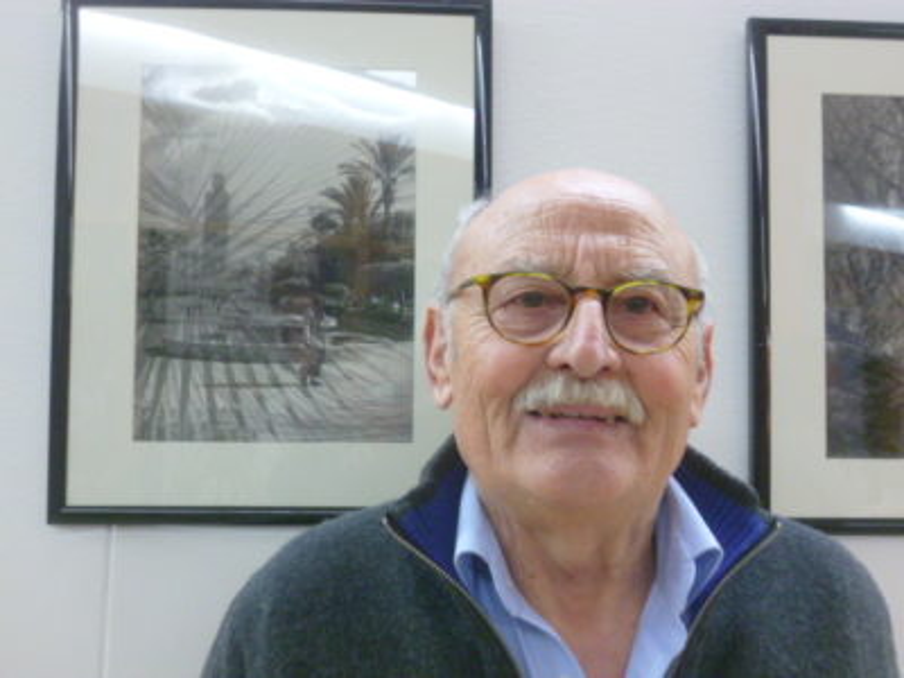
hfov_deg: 49.0
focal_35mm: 38
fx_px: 992
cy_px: 339
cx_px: 452
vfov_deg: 37.7
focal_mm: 6.8
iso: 400
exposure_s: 1/10
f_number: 3.2
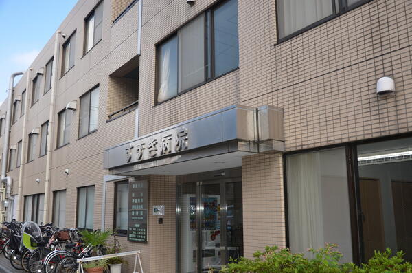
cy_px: 136
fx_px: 377
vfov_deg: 39.8
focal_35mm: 33
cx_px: 206
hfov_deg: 57.3
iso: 100
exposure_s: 1/250
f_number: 4.5
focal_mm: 22
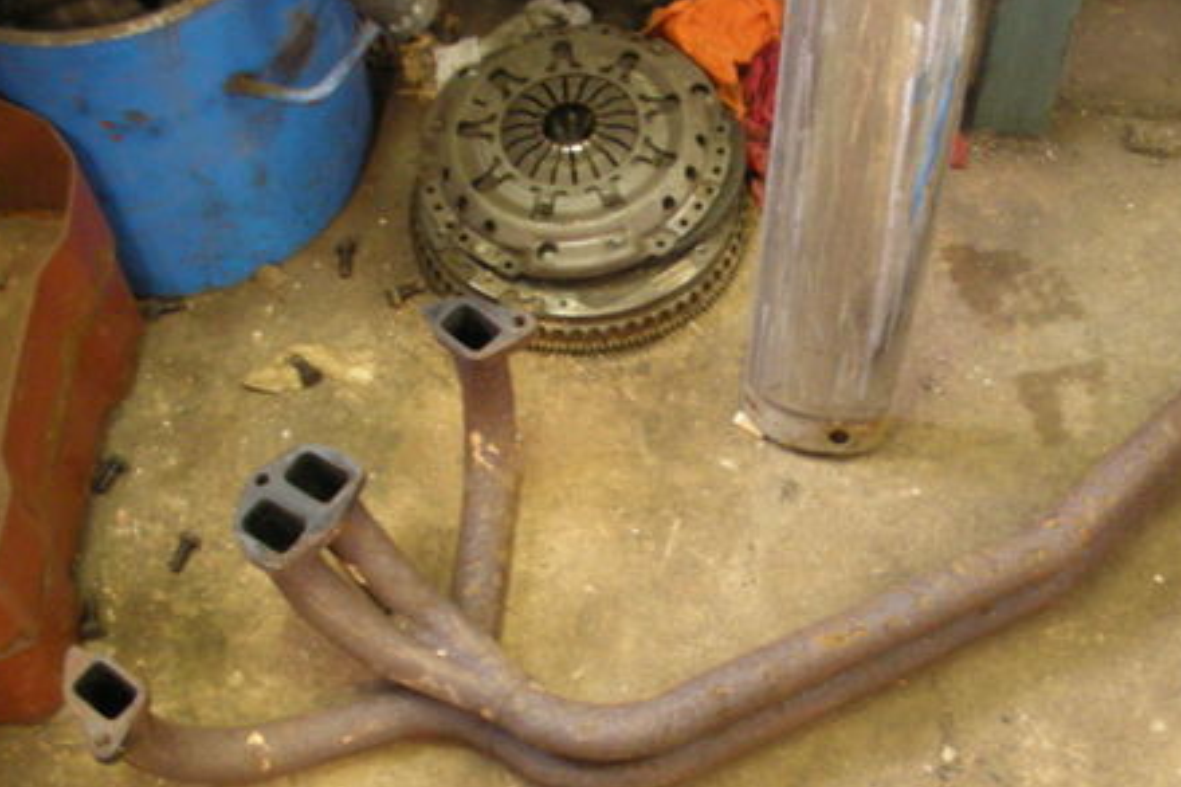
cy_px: 551
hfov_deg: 37.2
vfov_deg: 25.3
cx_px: 781
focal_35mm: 53
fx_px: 1738
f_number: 2.8
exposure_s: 1/8.1
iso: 221
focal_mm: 5.8
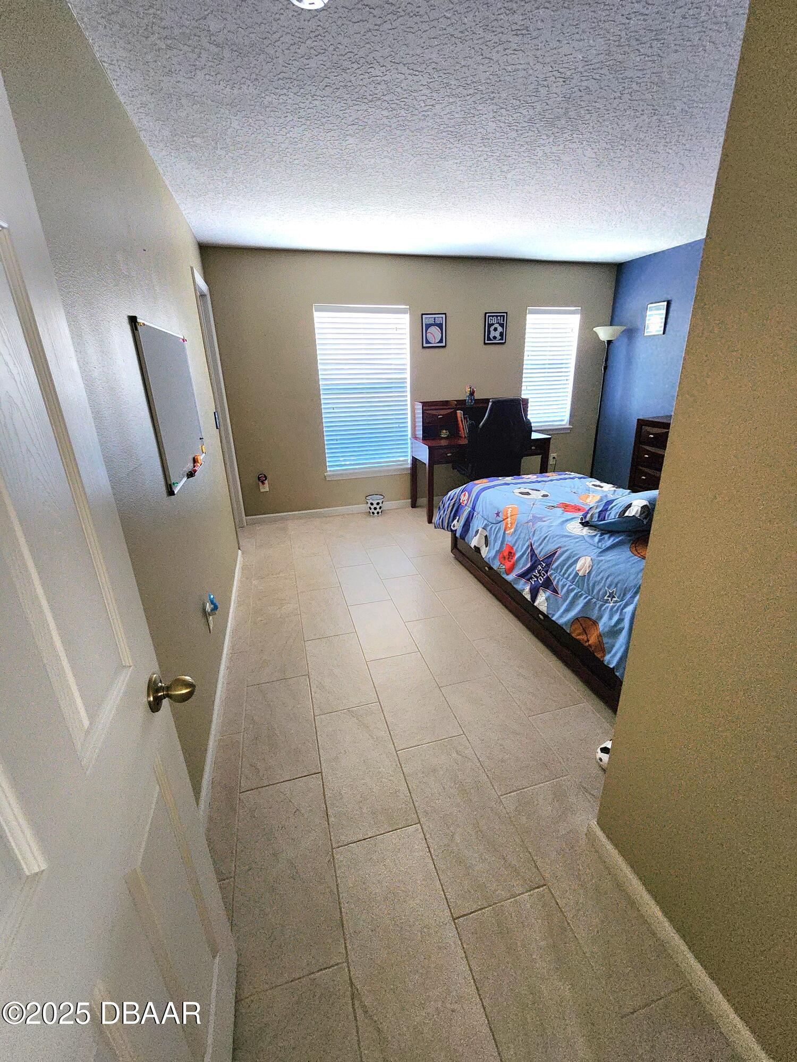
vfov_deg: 106.2
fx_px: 399
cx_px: 398
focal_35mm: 13
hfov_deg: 89.9
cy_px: 531
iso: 500
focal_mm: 2.2
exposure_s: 1/30
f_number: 2.2
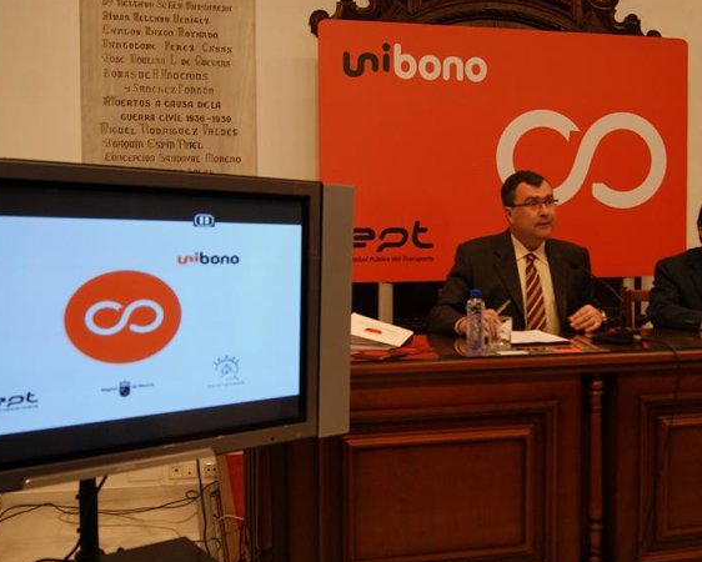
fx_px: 790
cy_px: 283
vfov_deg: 39.2
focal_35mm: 38
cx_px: 393
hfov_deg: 47.8
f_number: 4
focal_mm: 22
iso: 320
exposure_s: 1/40
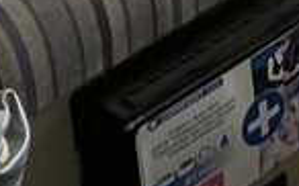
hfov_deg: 10.5
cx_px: 709
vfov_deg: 6.8
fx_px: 1409
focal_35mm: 173
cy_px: -390
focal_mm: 3.99
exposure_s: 1/60
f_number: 1.8
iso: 250
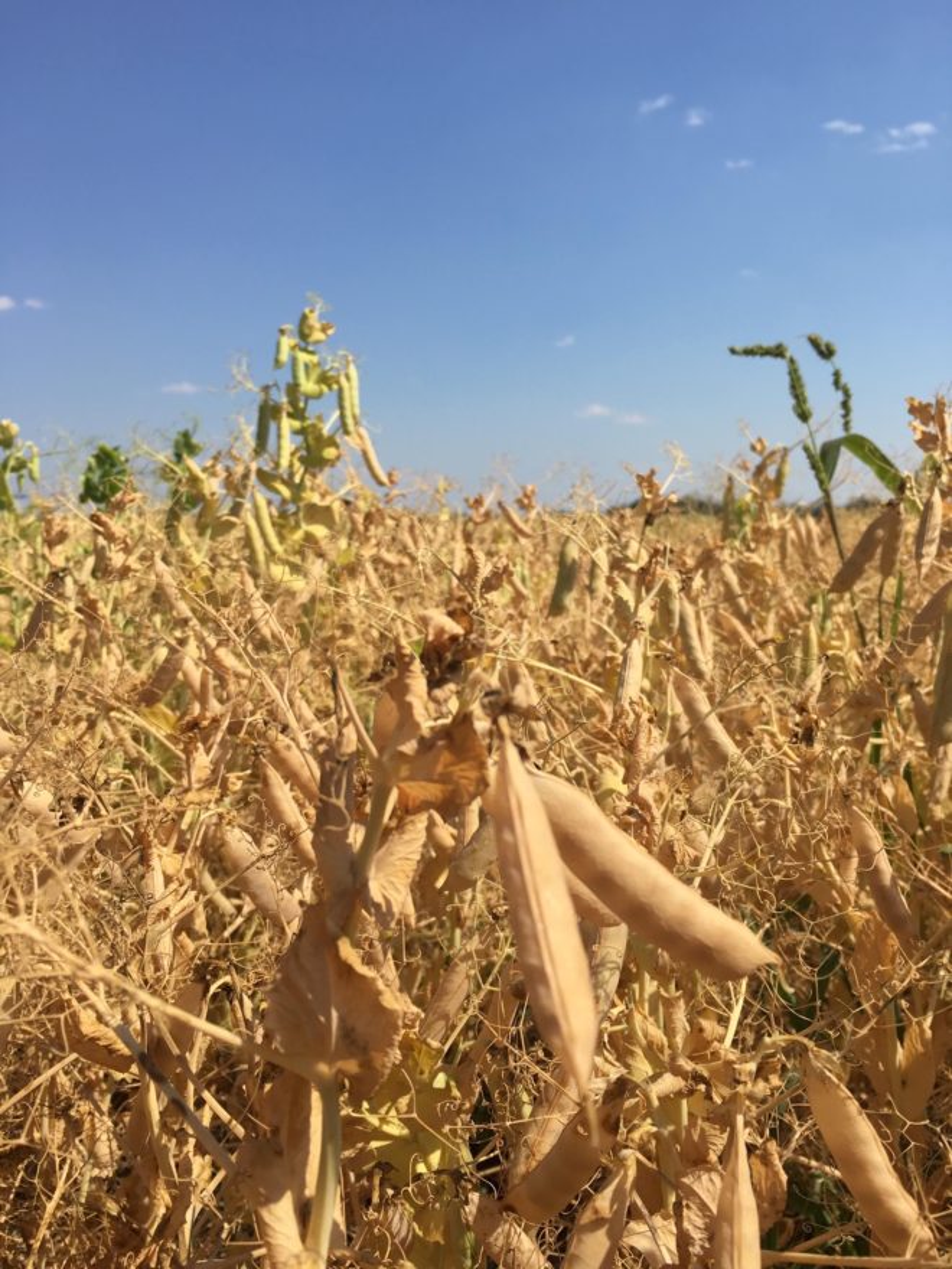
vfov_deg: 61.7
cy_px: 634
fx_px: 1063
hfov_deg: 48.2
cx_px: 476
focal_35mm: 29
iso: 25
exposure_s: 1/1789
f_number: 2.2
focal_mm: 4.15
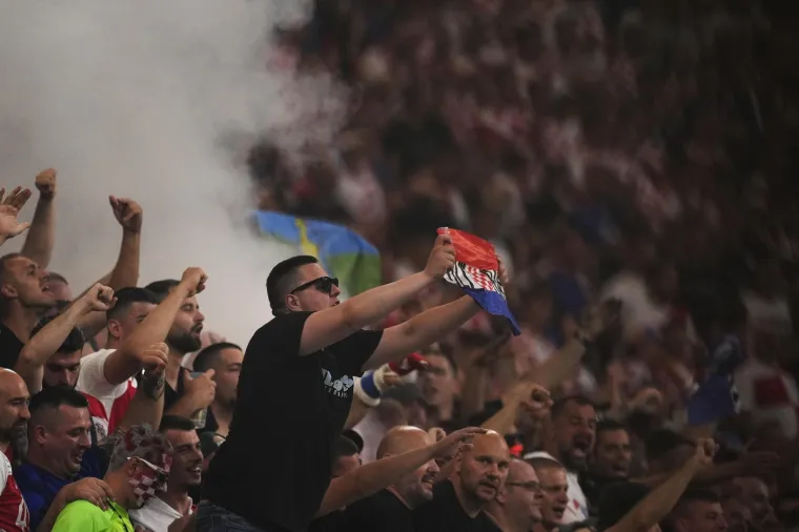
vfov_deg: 3.4
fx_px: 8873
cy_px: 266
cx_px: 400
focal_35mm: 400
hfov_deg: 5.2
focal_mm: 400
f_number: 2.8
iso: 2000
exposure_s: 1/3200
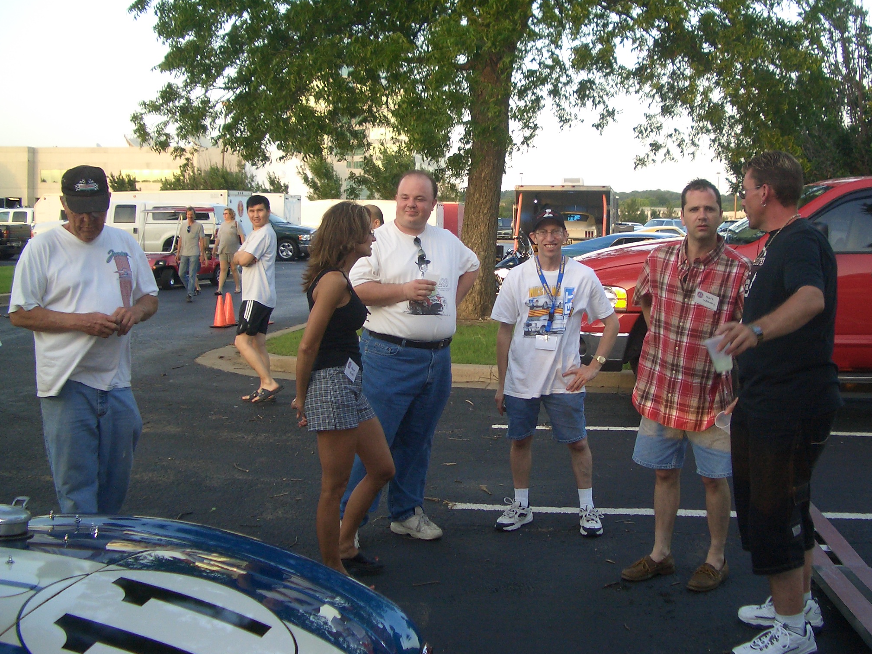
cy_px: 298
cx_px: 481
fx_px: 1008
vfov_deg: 35.9
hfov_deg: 46.7
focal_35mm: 40
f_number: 2.6
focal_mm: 5.8
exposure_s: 1/80
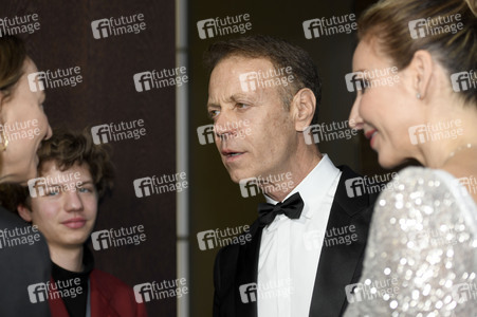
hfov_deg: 25.4
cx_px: 238
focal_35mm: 80
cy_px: 158
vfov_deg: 17.0
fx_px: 1059
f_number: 4
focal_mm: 80
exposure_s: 1/400
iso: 640
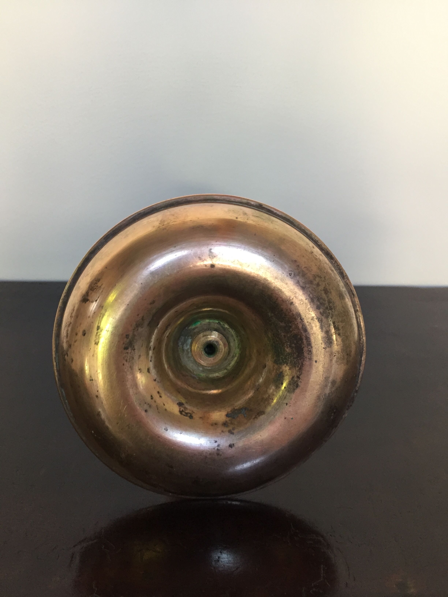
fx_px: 500
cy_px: 298
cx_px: 224
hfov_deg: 48.2
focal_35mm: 29
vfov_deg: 61.7
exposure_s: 1/33
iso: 160
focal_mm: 4.15
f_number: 2.2
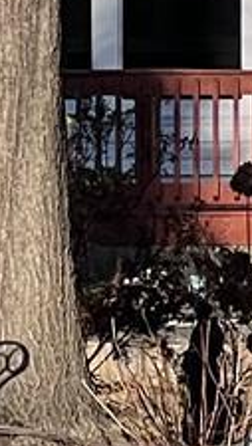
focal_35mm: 762
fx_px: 9028
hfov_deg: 1.6
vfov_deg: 2.8
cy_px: 97
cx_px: 56
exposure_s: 1/473
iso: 32
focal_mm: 9
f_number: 2.8
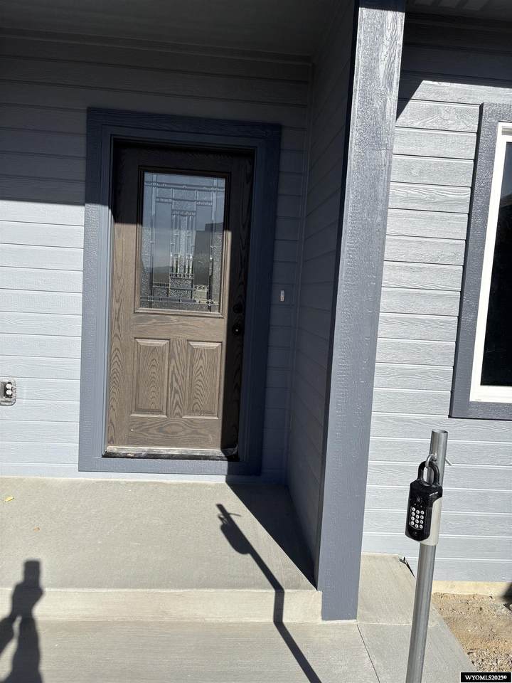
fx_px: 513
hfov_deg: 53.1
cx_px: 256
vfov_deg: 67.3
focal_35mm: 26
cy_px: 342
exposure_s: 1/5814
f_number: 1.6
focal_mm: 5.96
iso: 50
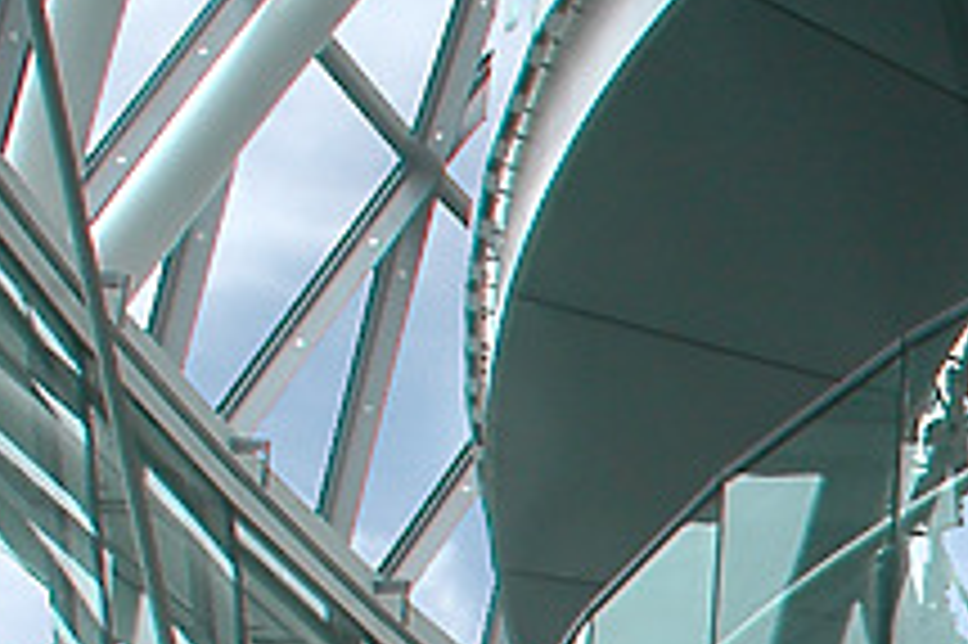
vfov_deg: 11.3
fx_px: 3036
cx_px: 1814
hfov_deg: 15.3
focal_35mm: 113
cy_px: 1153
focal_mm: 18
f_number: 4.5
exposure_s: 1/80
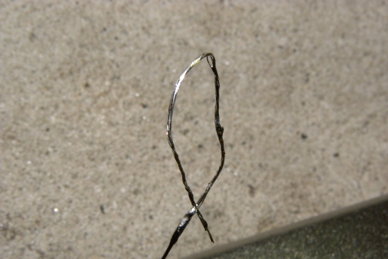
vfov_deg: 19.7
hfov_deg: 29.2
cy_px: 144
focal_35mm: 69
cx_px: 194
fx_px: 744
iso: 400
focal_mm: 11.8
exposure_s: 1/30
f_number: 8
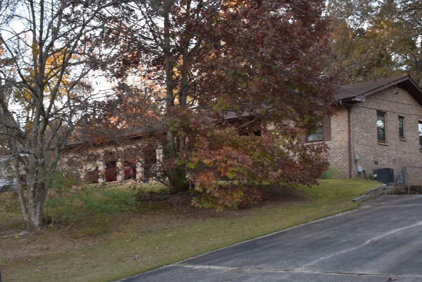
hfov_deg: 33.2
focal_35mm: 60
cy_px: 191
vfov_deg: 22.5
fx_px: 703
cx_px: 160
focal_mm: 26
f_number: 4
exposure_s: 1/125
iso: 360
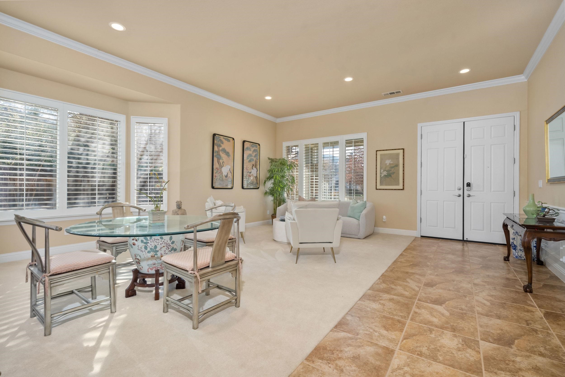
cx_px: 282
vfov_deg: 73.8
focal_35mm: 16
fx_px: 251
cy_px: 188
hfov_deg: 96.7
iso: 400
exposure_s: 1/8
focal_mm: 16
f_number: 9
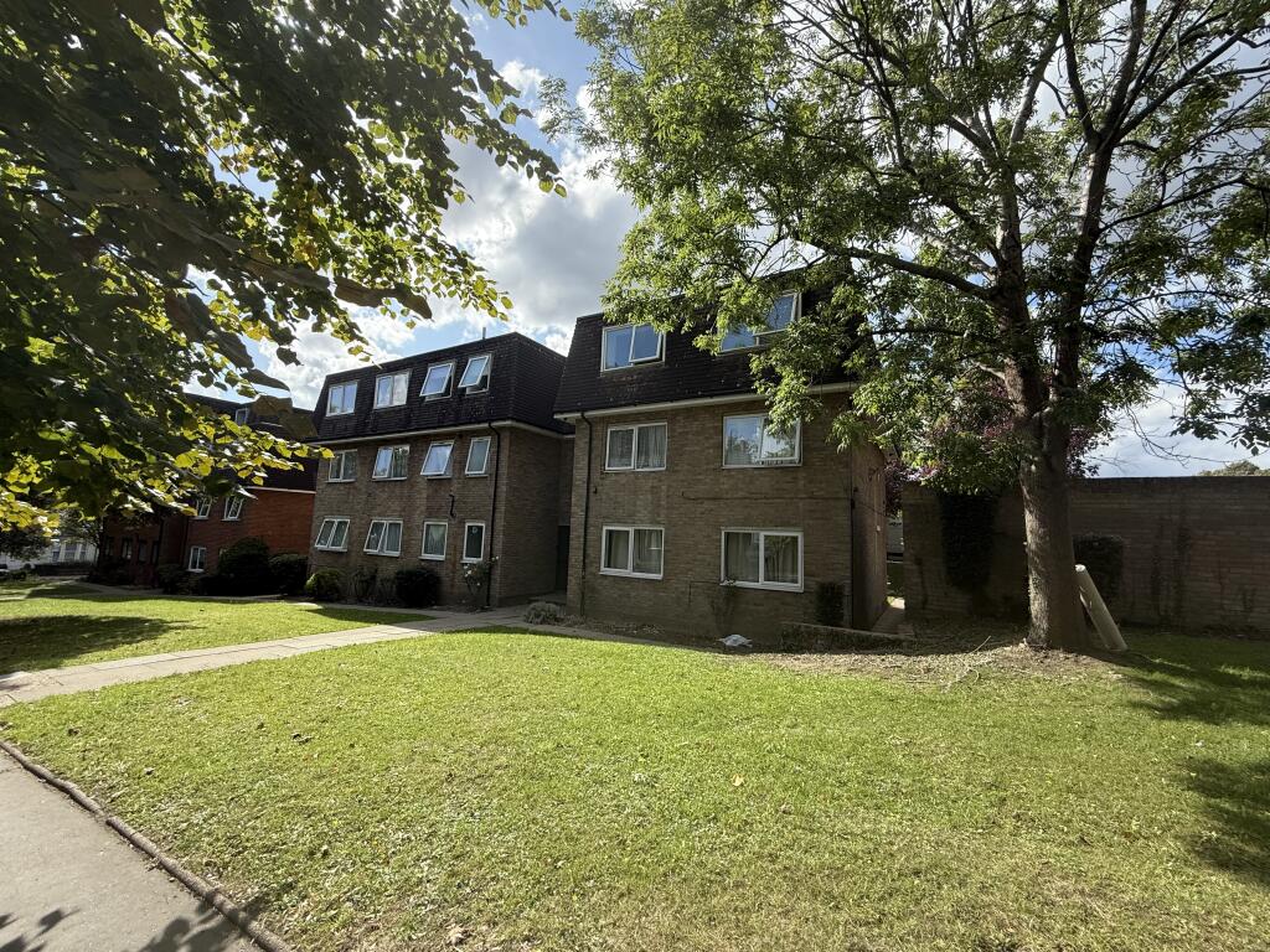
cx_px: 635
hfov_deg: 102.1
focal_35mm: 14
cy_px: 476
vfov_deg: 85.7
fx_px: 514
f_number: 2.2
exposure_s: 1/864
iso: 64
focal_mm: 2.22
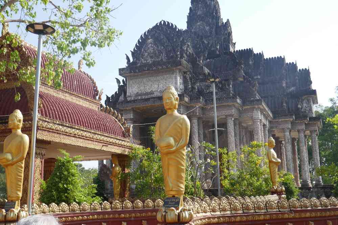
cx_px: 169
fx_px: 385
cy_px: 112
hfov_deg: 47.4
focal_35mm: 41
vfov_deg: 32.6
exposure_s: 1/640
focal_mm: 14.9
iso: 125
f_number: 3.8
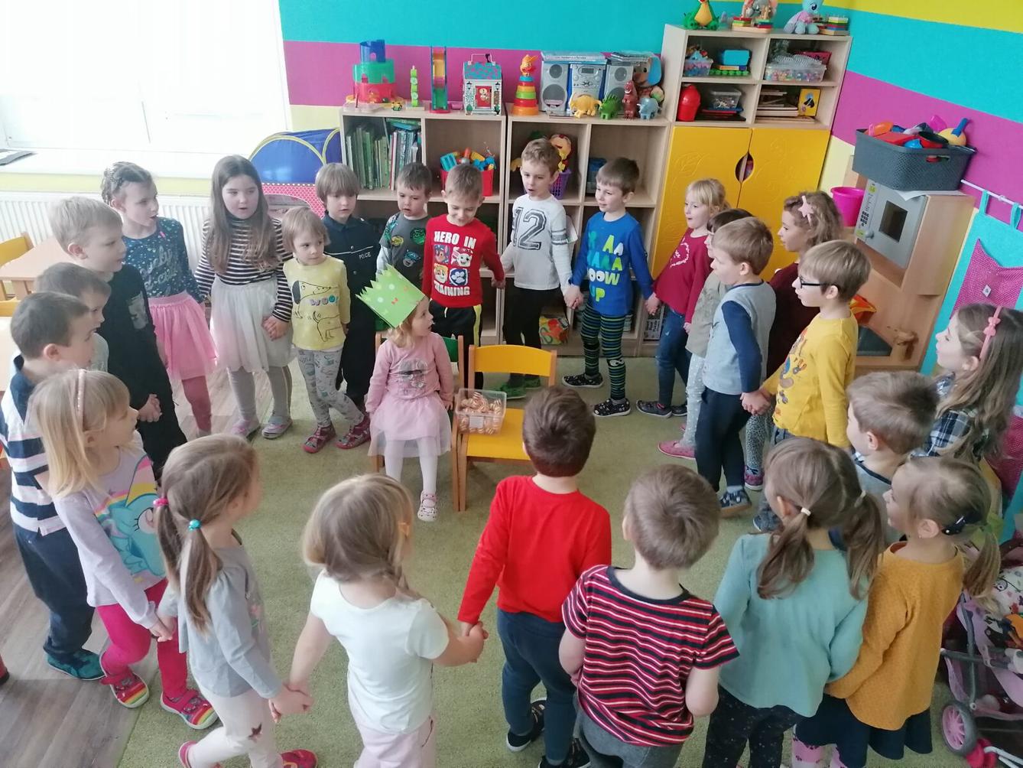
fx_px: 798
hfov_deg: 65.3
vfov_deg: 51.4
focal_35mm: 27
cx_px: 512
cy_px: 384
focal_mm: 4.75
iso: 400
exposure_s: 1/100
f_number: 1.8
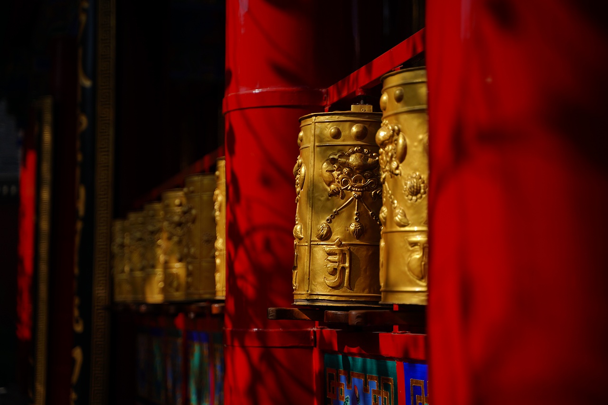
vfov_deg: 18.2
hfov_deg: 27.0
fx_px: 1266
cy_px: 202
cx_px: 304
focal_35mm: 75
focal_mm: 75
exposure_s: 1/2000
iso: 50
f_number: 2.8
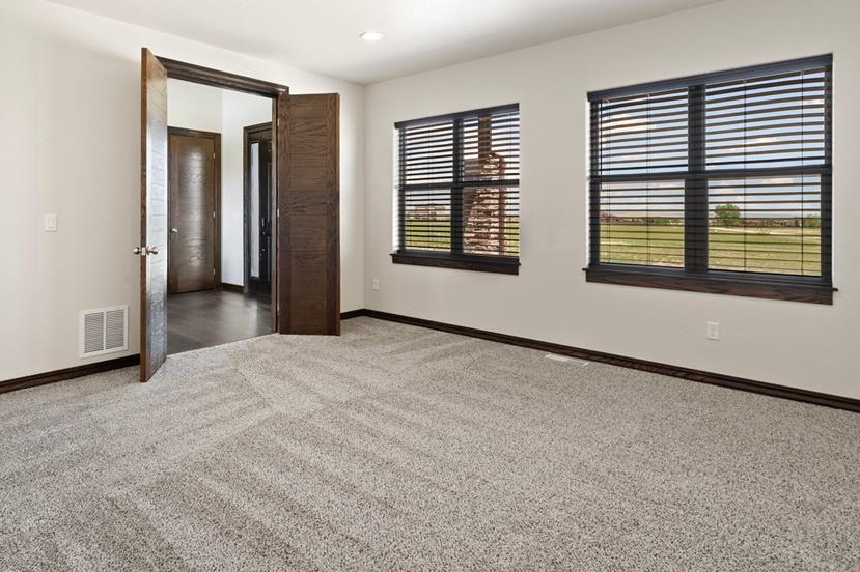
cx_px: 356
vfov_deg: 58.9
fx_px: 501
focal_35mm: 21
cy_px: 224
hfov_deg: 80.5
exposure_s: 1/3
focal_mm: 17
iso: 200
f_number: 9
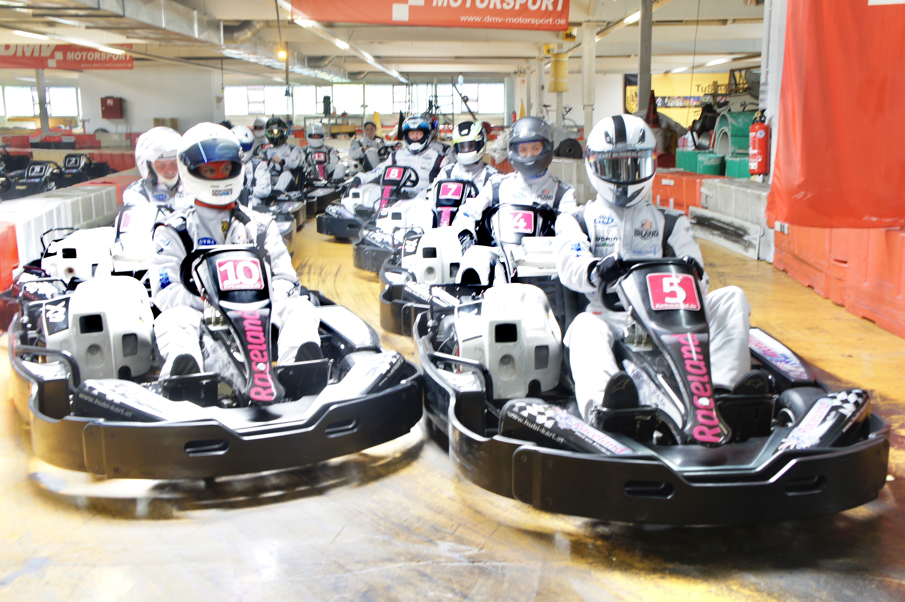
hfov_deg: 51.3
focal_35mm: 38
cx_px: 452
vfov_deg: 35.5
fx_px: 942
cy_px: 301
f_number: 5.6
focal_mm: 25
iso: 200
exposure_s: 1/8
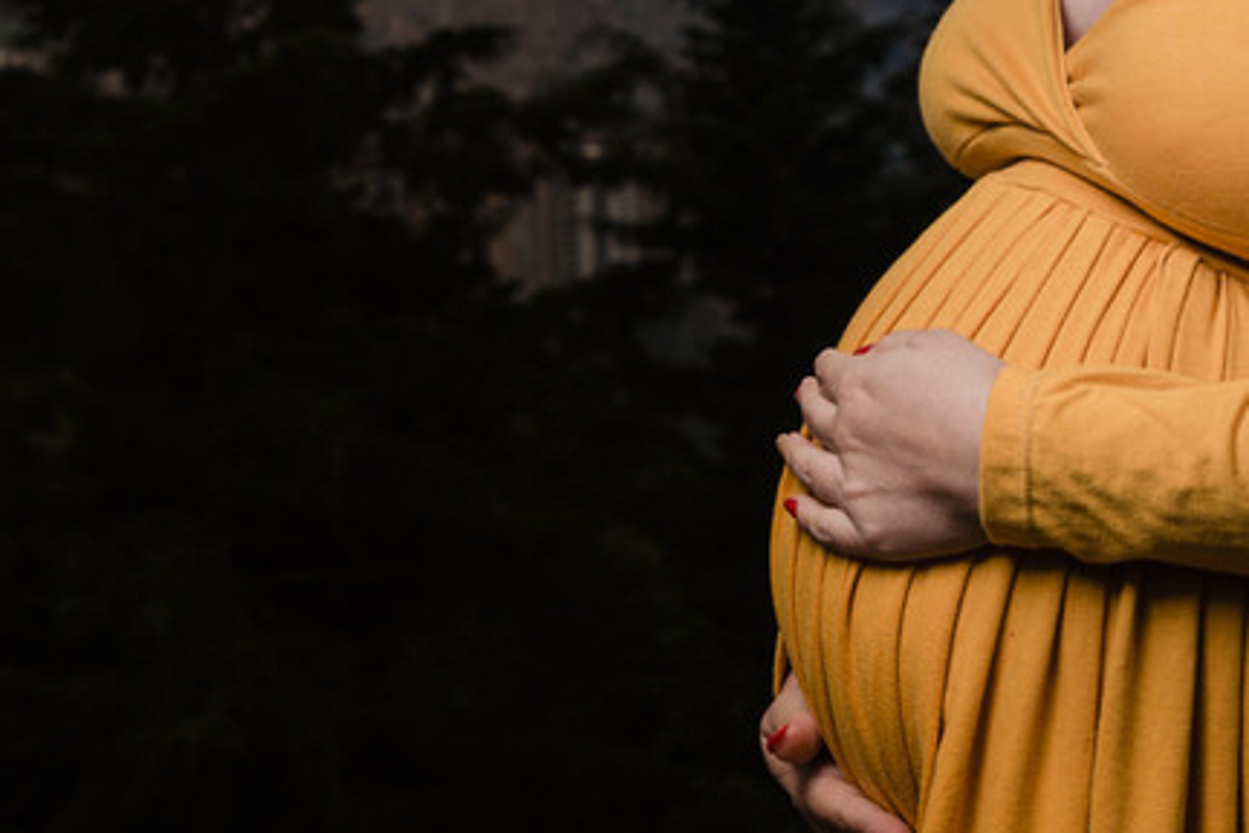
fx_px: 4822
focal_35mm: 139
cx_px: 370
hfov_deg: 14.7
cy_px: -218
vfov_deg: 9.7
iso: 100
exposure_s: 1/200
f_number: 7.1
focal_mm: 50
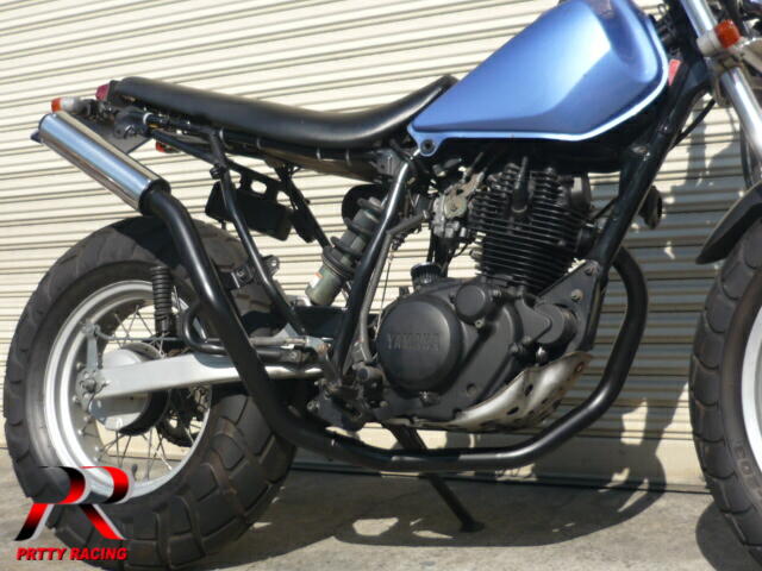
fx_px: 1277
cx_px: 381
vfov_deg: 25.2
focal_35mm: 58
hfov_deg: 33.2
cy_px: 286
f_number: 8
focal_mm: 6
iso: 100
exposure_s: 1/200
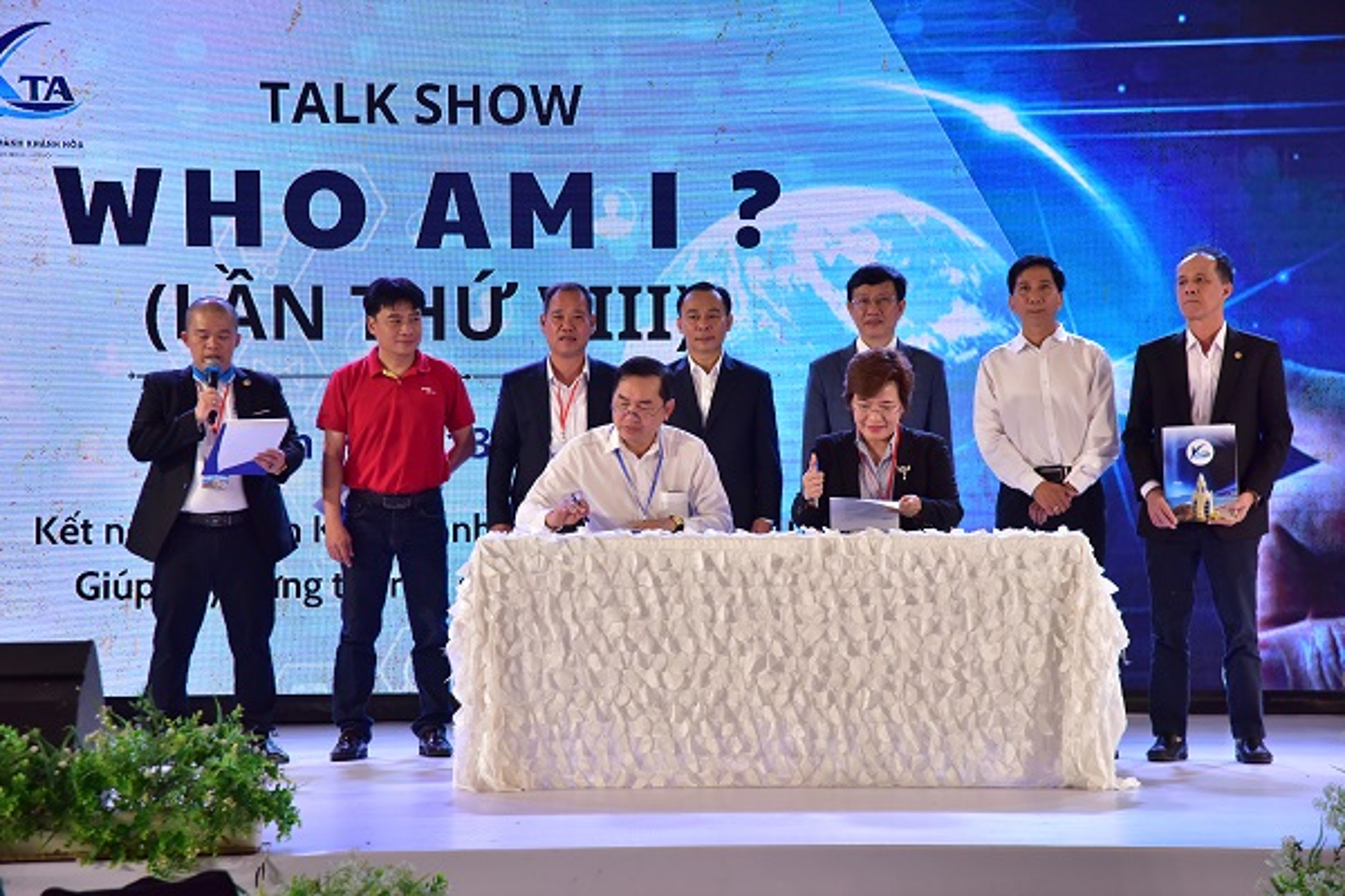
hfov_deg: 19.5
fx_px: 3923
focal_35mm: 105
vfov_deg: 13.0
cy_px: 448
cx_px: 672
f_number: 8
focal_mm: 105
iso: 1600
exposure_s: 1/200
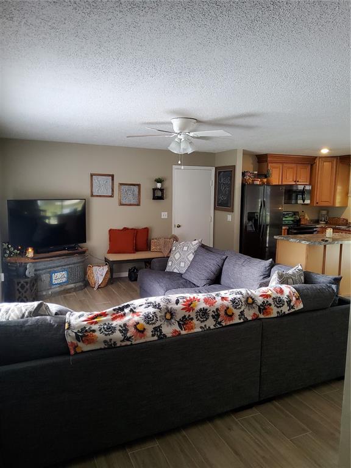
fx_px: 352
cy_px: 234
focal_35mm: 26
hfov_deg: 53.1
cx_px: 176
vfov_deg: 67.3
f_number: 2
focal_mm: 3.08
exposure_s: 1/39
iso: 250
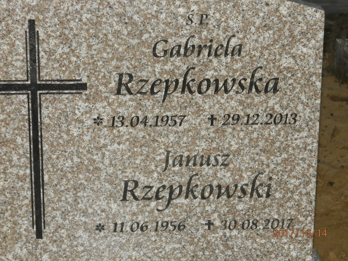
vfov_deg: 14.0
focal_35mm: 106
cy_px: 130
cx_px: 174
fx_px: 1066
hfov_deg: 18.5
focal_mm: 19
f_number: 4.5
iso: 400
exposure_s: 1/160
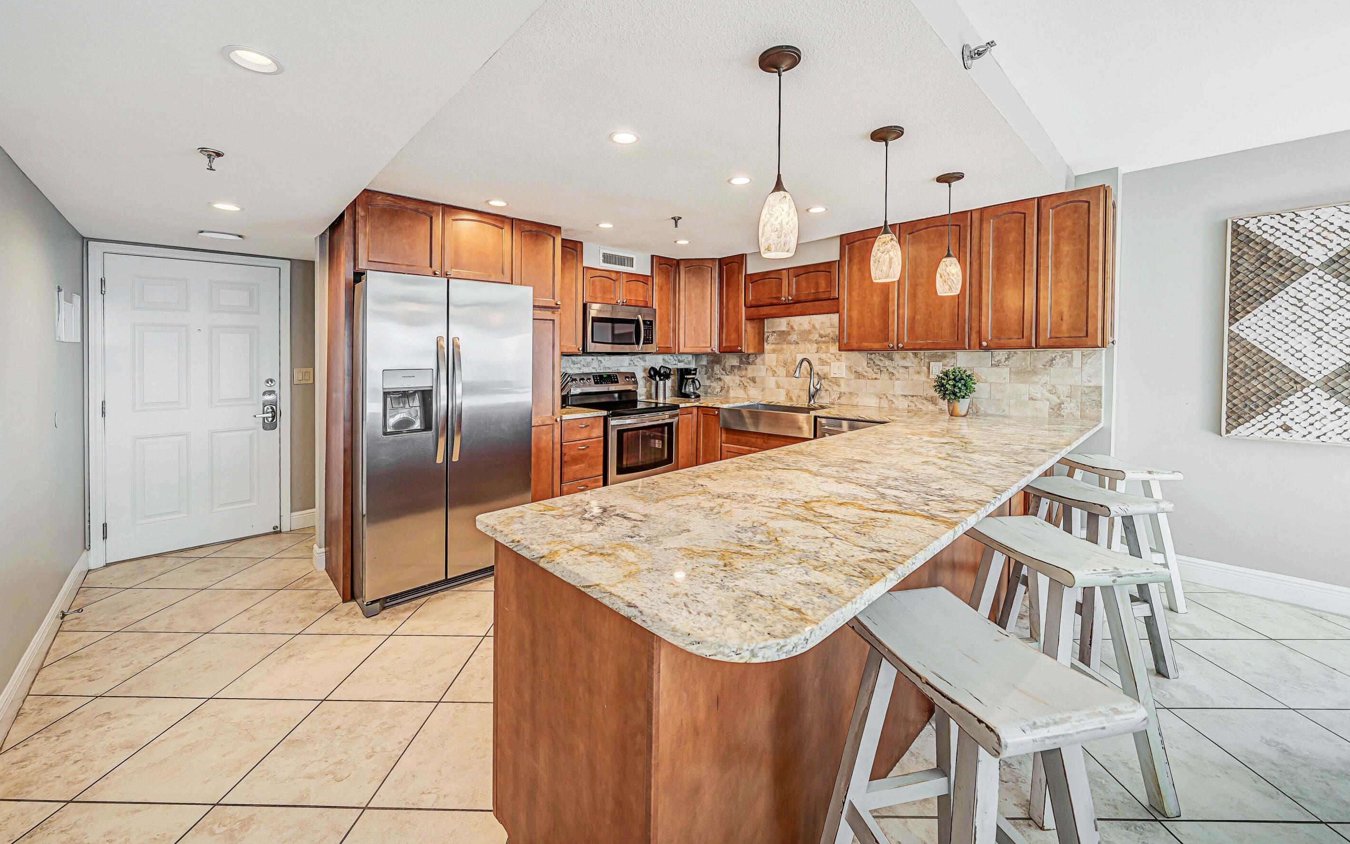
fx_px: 478
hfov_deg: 109.4
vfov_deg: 82.4
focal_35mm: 13
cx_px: 670
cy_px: 368
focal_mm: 12
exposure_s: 1/15
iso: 100
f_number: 5.6
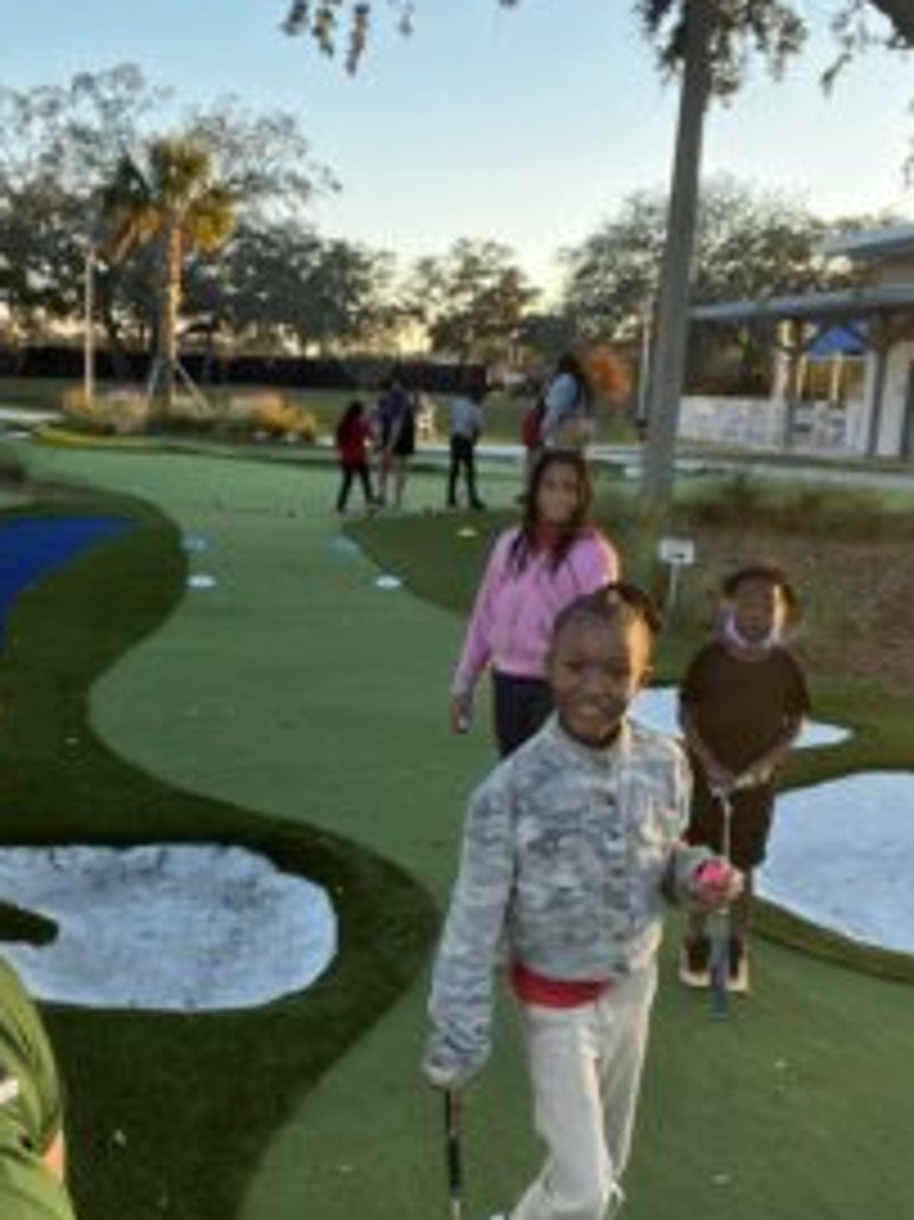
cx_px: 414
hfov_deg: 41.7
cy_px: 617
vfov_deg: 54.0
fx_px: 1198
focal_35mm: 34
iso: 64
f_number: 2.2
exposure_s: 1/121
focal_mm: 2.71
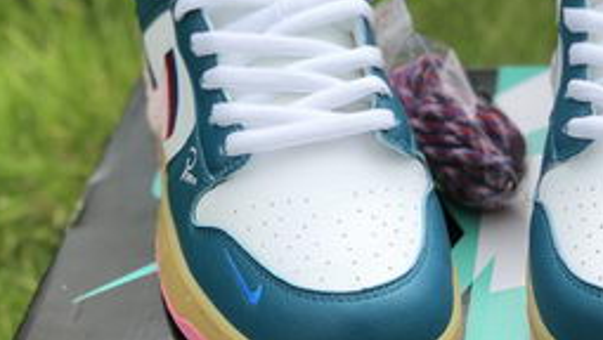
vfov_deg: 10.9
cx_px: 411
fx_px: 1776
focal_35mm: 111
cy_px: 143
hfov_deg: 19.2
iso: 16
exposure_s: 1/265
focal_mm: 6
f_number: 2.4
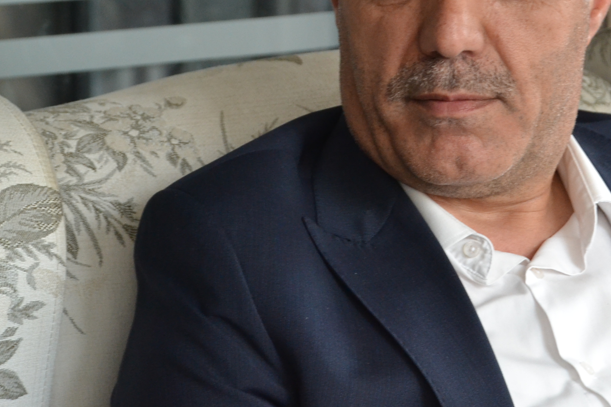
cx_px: 448
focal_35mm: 196
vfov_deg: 7.0
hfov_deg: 10.5
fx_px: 3326
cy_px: 82
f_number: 5.6
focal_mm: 80
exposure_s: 1/125
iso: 1600
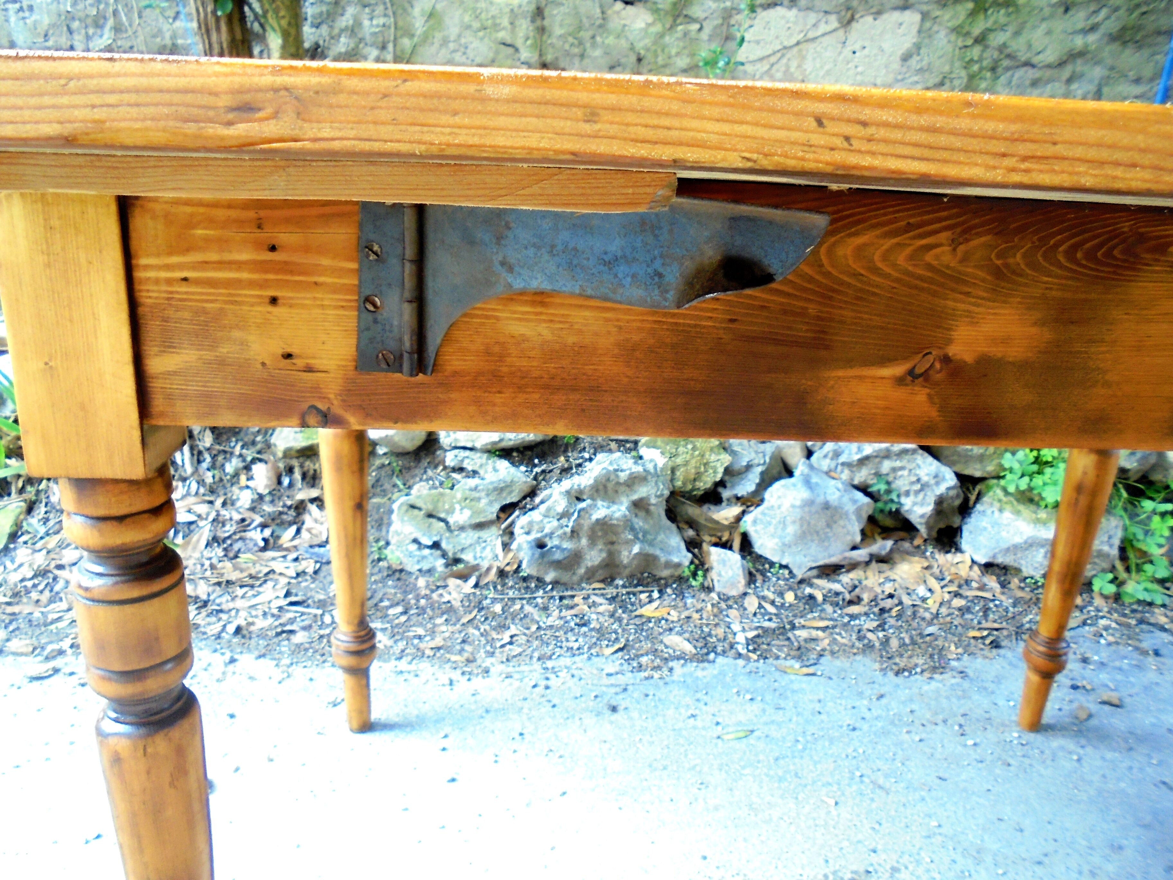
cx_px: 586
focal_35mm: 26
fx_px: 881
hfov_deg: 67.3
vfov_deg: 53.1
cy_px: 440
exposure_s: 1/30
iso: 250
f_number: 3.5
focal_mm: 4.6
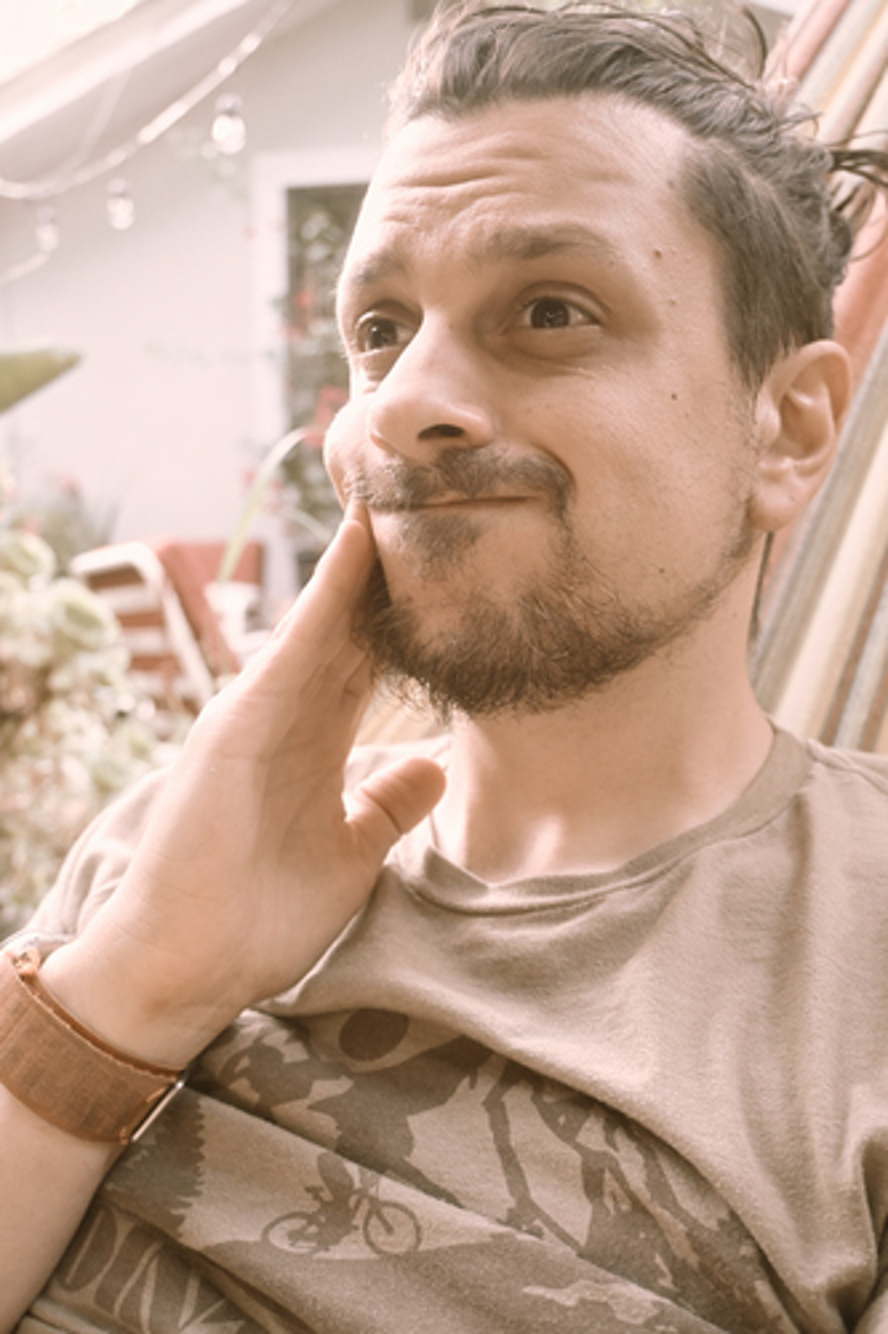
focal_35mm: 36
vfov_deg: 53.1
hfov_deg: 36.8
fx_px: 1333
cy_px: 667
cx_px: 444
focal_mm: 24
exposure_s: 1/25
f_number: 4.2
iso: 3200
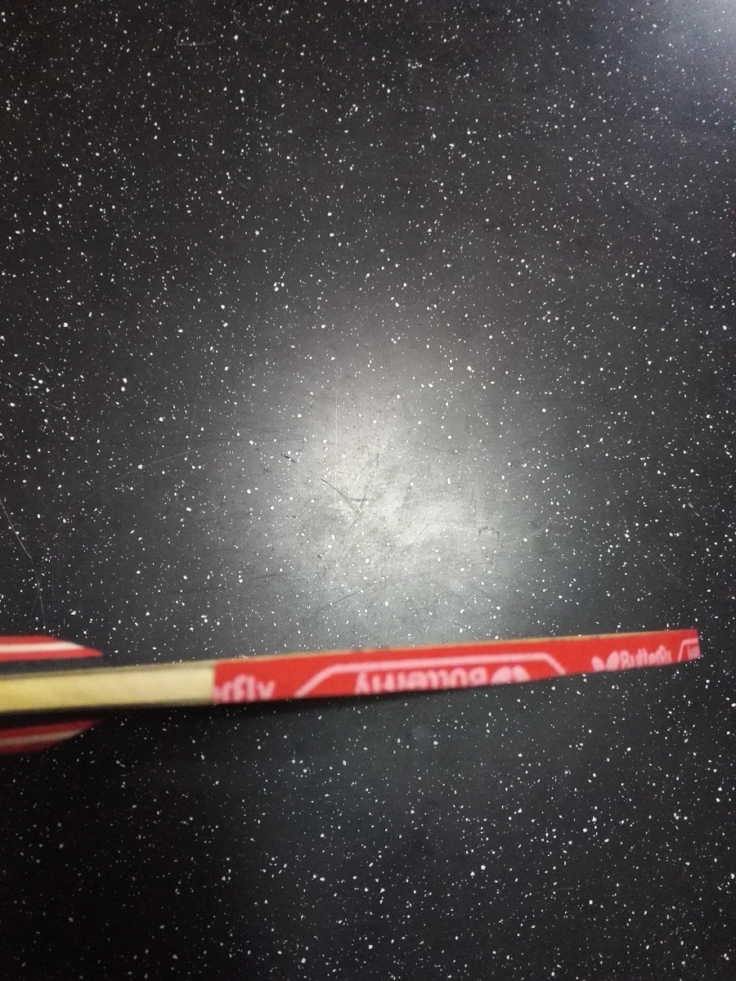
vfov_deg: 61.7
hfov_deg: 48.2
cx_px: 368
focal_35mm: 29
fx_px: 822
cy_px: 490
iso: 640
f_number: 2
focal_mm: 3.8
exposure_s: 1/16.7
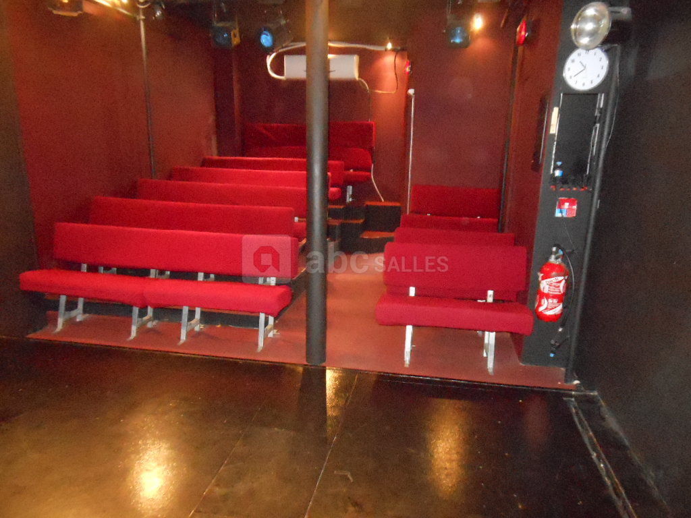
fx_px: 499
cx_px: 346
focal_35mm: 25
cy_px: 259
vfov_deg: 54.9
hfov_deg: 69.4
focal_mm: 4.5
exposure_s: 1/25
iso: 1600
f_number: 3.2
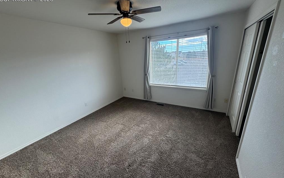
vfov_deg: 74.7
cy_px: 94
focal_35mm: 15
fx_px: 116
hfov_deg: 101.5
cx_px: 142
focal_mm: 2.22
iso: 40
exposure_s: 1/153
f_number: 2.2
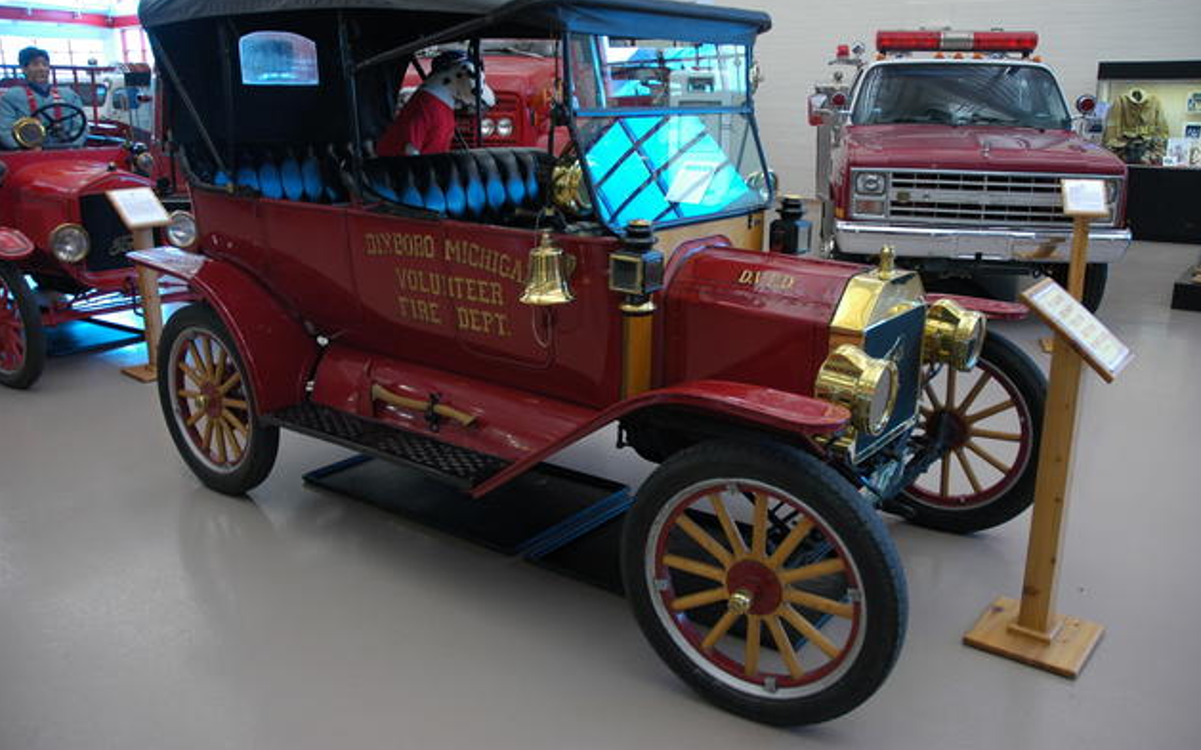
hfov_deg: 66.5
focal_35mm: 28
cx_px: 607
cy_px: 349
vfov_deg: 44.5
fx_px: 916
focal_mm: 18
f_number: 3.5
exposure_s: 1/30
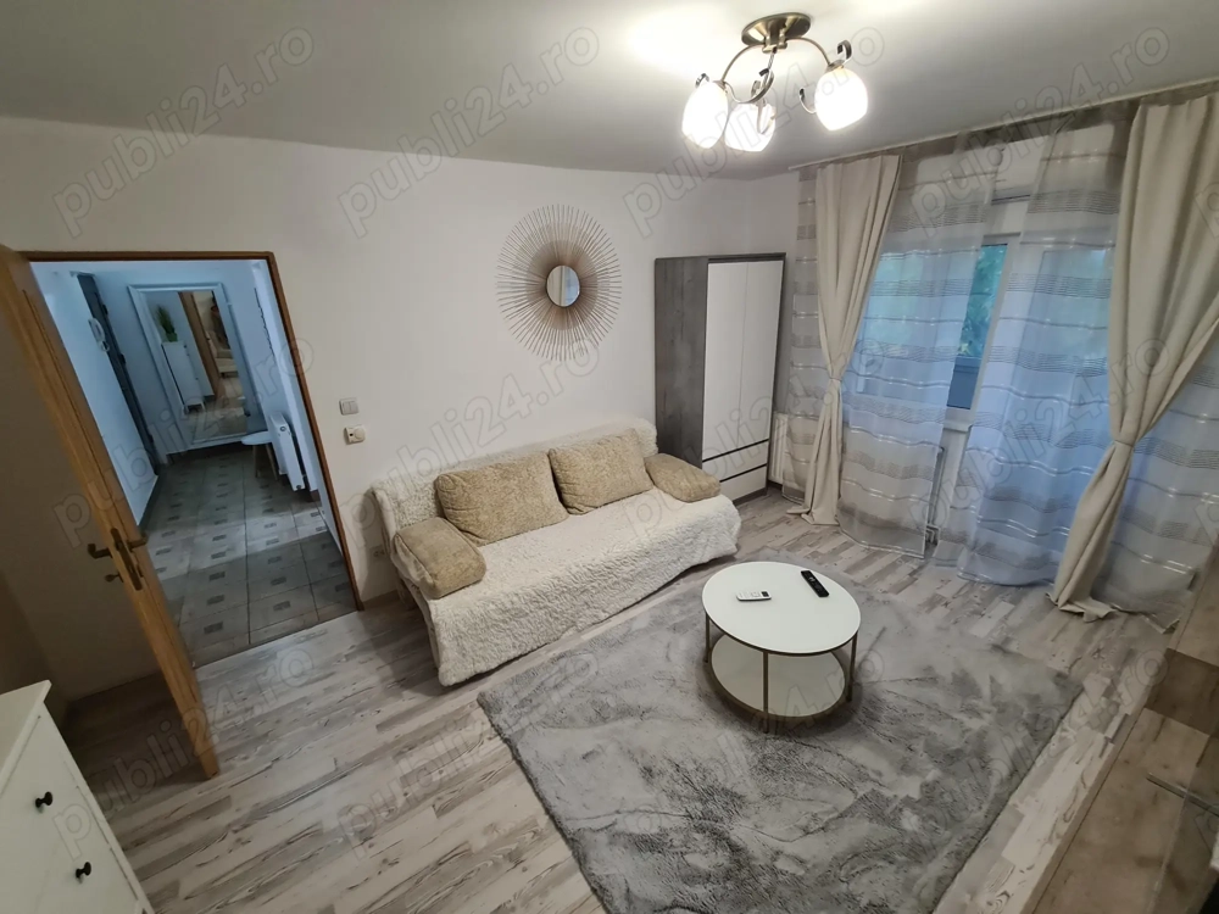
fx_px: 458
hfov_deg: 106.2
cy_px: 457
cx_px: 610
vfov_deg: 89.9
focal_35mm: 13
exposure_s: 1/50
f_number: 2.2
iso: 320
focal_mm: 2.22
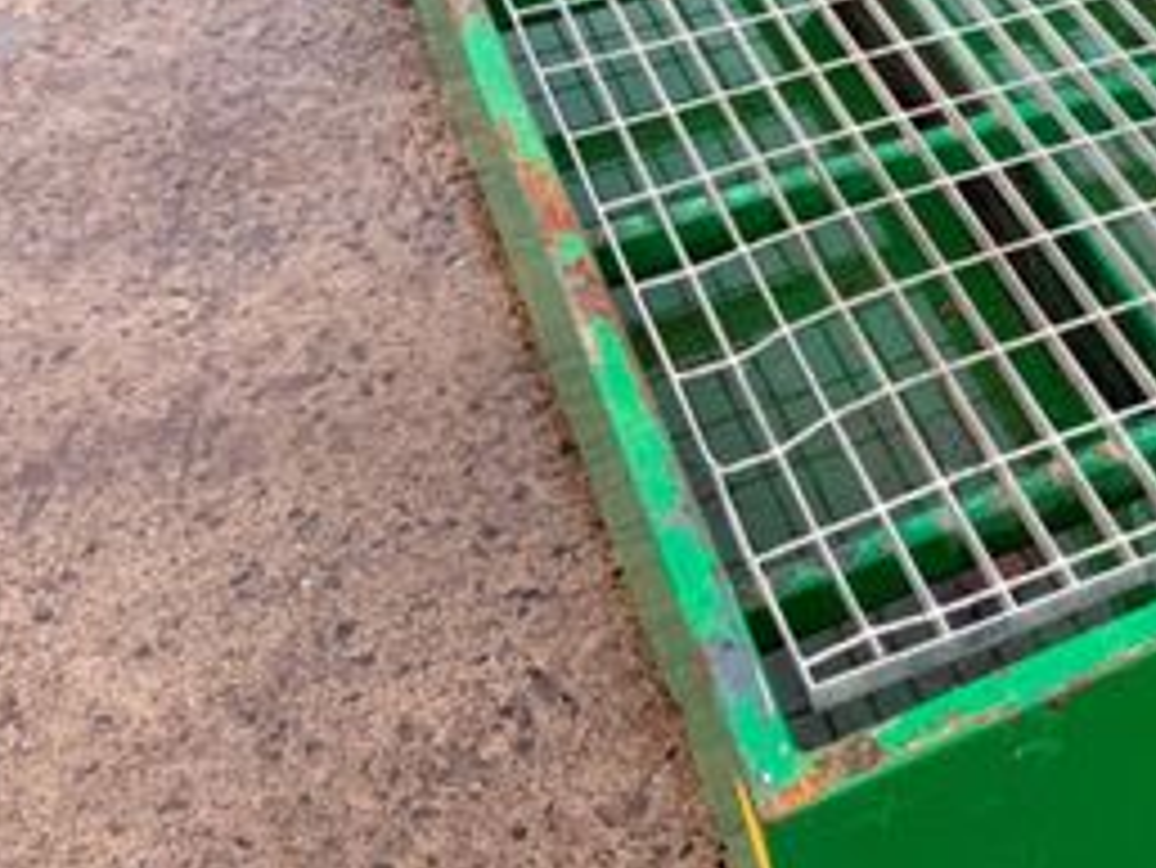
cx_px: 1219
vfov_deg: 25.3
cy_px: 90
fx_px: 1871
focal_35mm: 56
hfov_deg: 31.2
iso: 80
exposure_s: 1/654
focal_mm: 6.76
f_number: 1.78
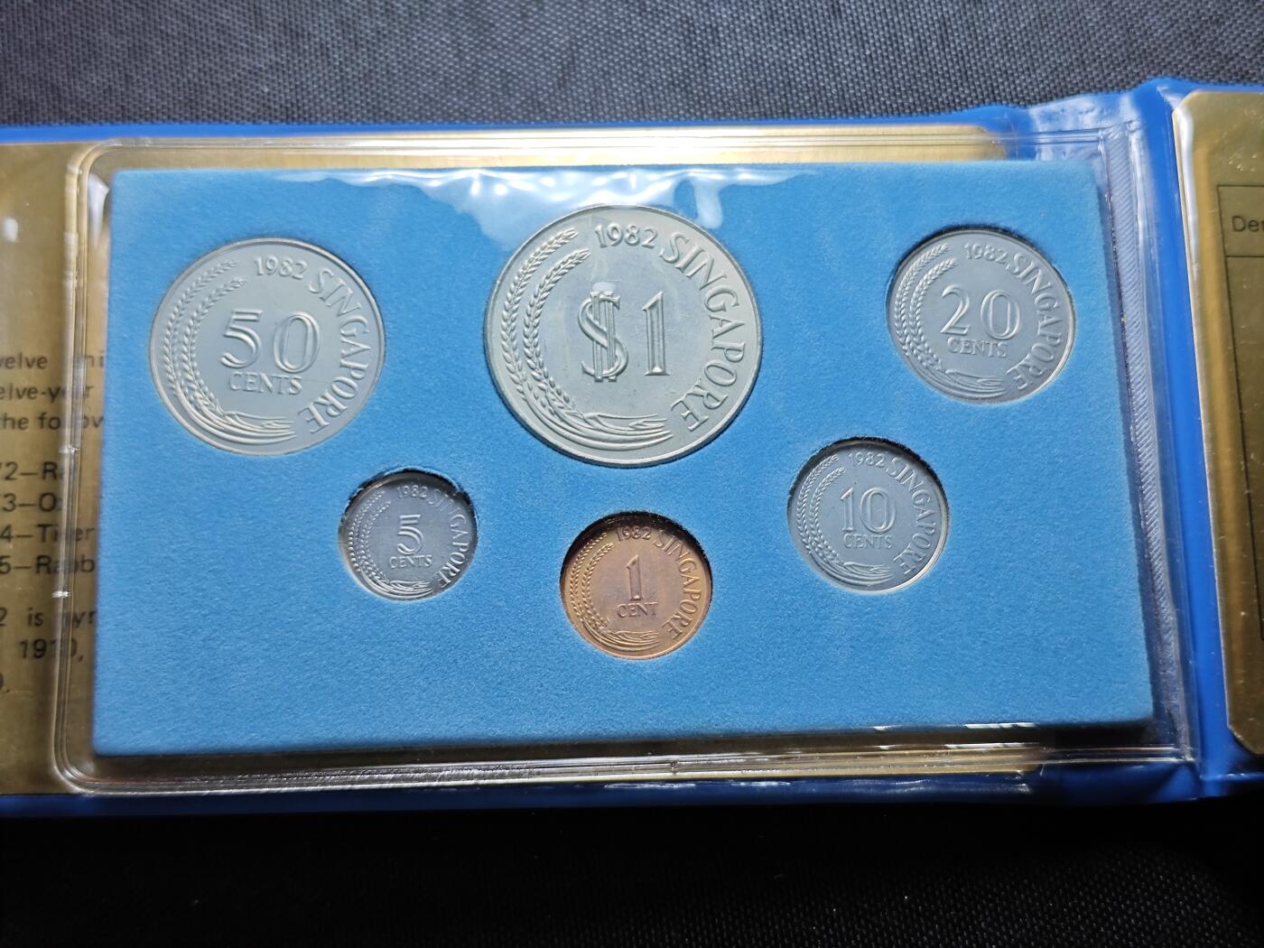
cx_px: 632
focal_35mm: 49
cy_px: 474
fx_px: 1789
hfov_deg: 38.9
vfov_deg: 29.7
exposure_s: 1/100
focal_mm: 5.84
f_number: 1.6
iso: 64
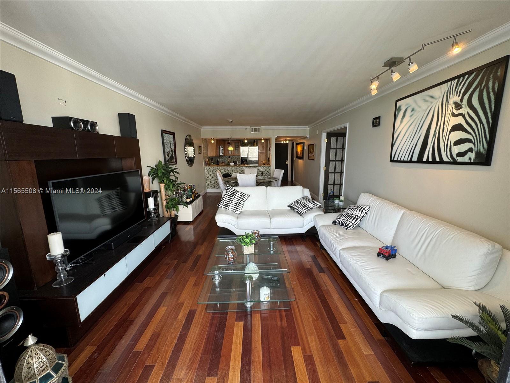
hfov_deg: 102.1
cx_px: 255
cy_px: 192
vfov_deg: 85.7
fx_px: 206
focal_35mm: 14
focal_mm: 2.22
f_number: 2.2
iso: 80
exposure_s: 1/120
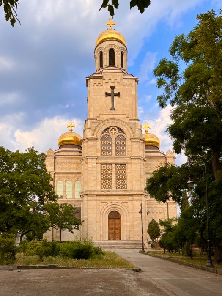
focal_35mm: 26
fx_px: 222
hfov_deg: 53.1
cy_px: 148
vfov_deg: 67.3
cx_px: 111
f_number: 1.5
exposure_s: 1/1468
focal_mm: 5.7
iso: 50
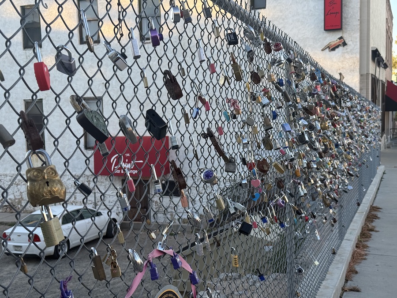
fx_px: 550
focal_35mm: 48
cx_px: 198
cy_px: 149
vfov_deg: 30.3
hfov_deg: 39.7
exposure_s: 1/398
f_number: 1.78
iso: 64
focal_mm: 6.76
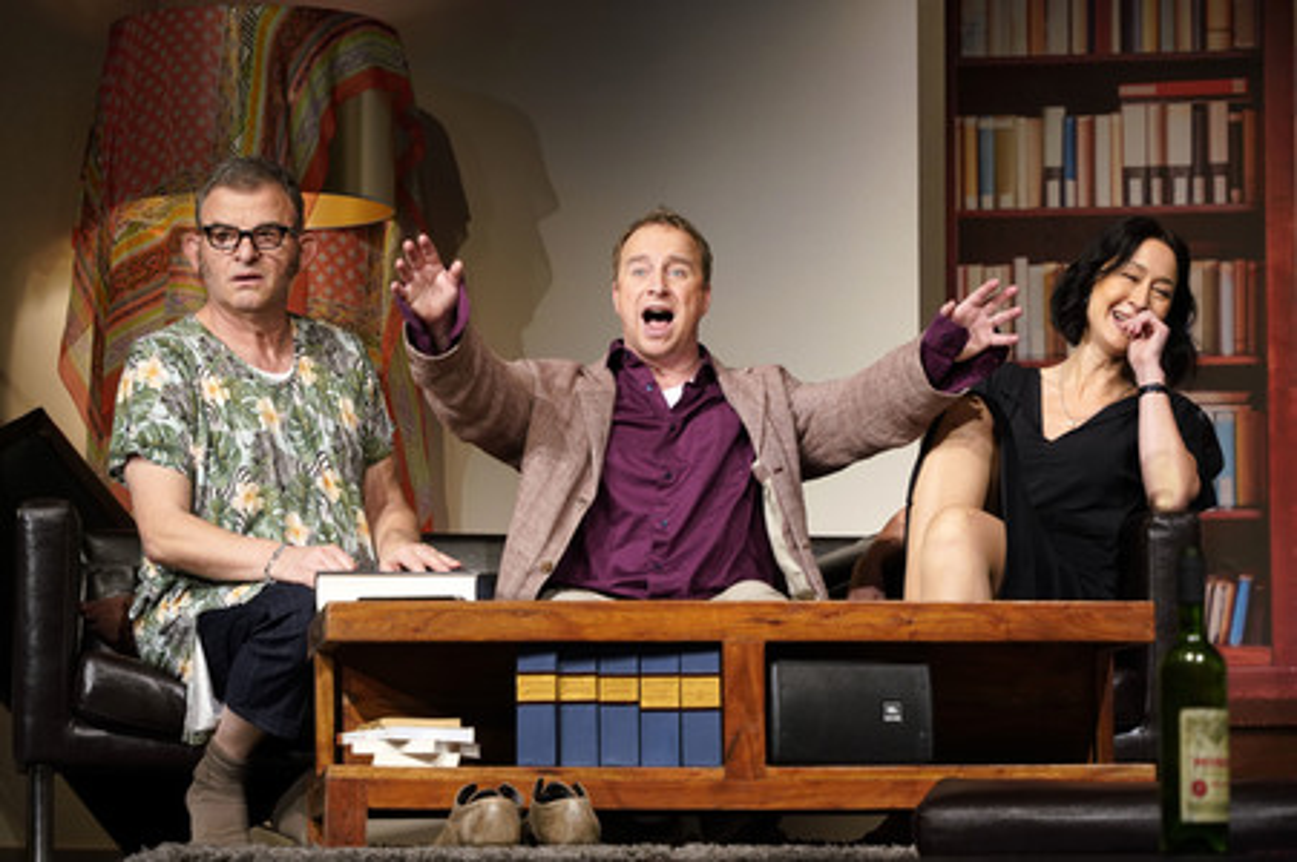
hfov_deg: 15.4
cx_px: 648
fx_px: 4788
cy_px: 431
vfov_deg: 10.3
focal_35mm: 133
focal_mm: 133
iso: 1600
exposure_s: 1/160
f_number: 5.6
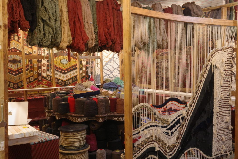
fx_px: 264
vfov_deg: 33.4
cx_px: 119
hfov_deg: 48.5
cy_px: 80
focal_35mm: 40
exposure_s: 1/6
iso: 3200
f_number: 16
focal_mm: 26
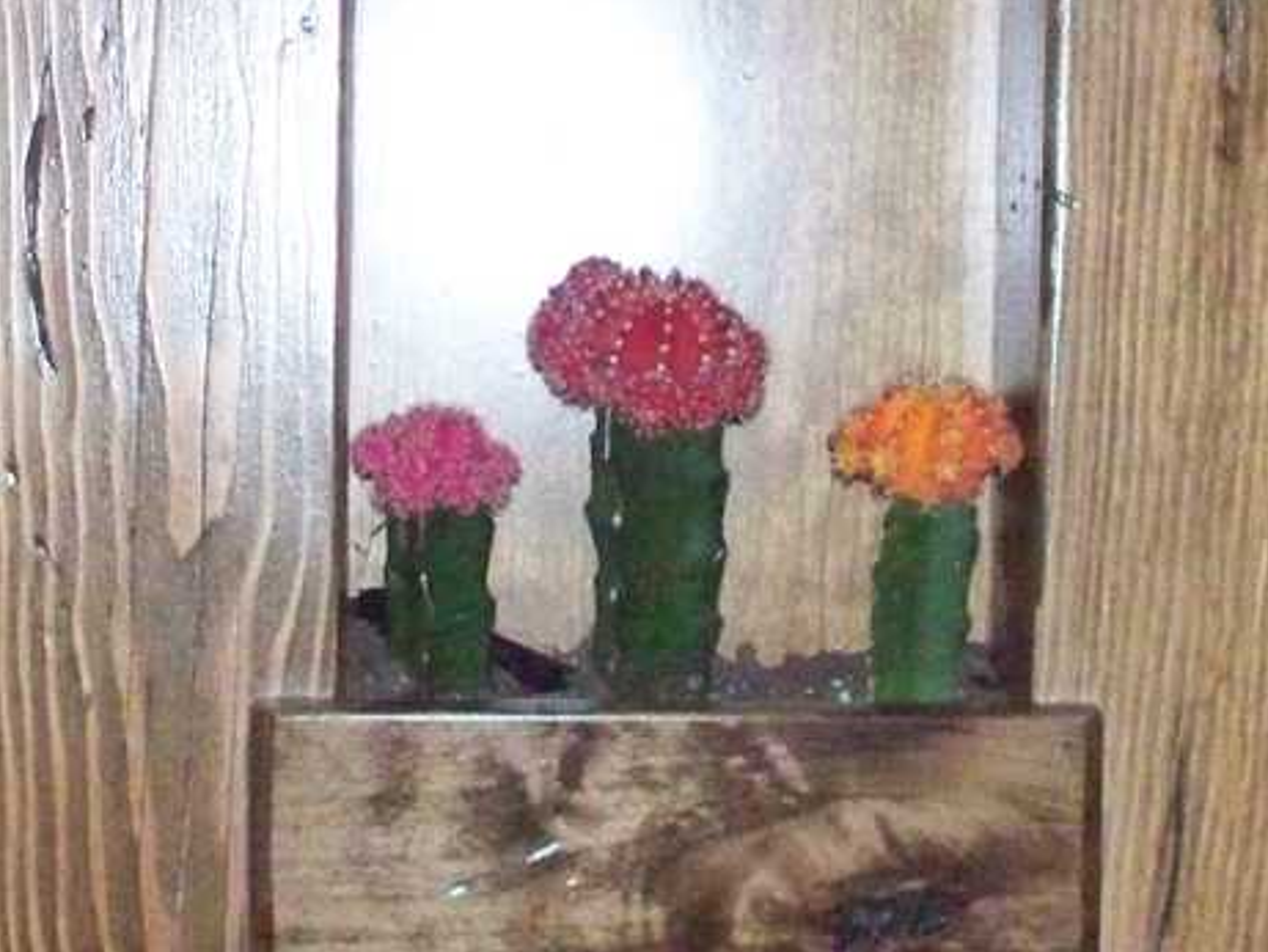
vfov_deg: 14.2
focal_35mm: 104
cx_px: 551
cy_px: 264
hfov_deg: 18.9
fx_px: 3811
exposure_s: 1/125
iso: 1600
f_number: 2.8
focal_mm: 7.54
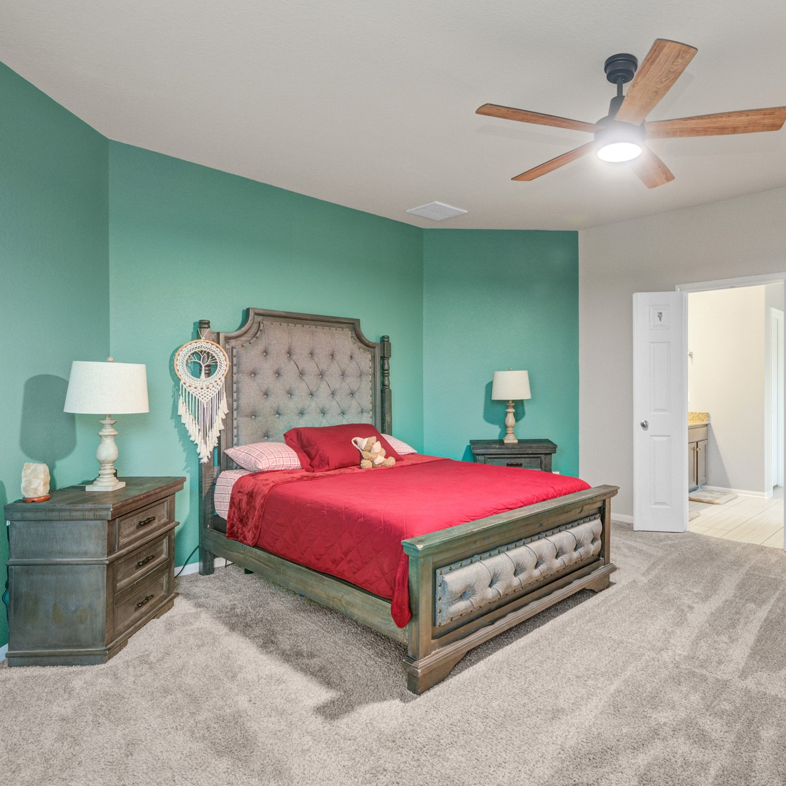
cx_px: 487
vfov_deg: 72.1
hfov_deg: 71.1
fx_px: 539
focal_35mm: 21
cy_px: 387
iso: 400
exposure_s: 1/1.25
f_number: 8
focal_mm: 16
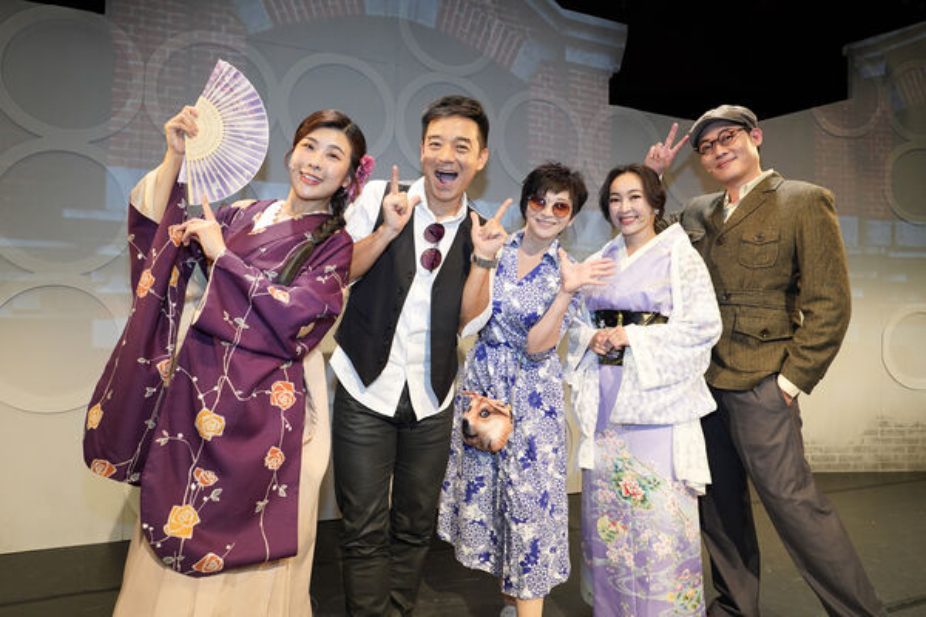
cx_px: 463
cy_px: 308
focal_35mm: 20
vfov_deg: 61.9
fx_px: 514
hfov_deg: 84.0
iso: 400
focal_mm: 20
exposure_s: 1/125
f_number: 4
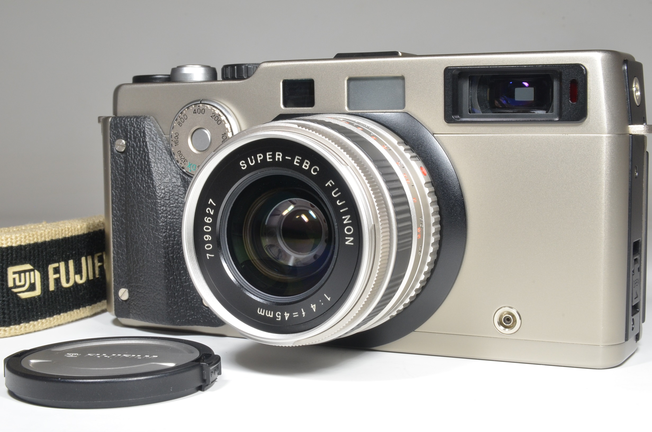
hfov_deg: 30.6
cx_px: 326
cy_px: 216
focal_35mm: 66
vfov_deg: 20.5
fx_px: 1193
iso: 640
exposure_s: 1/8
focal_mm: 44
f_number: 22
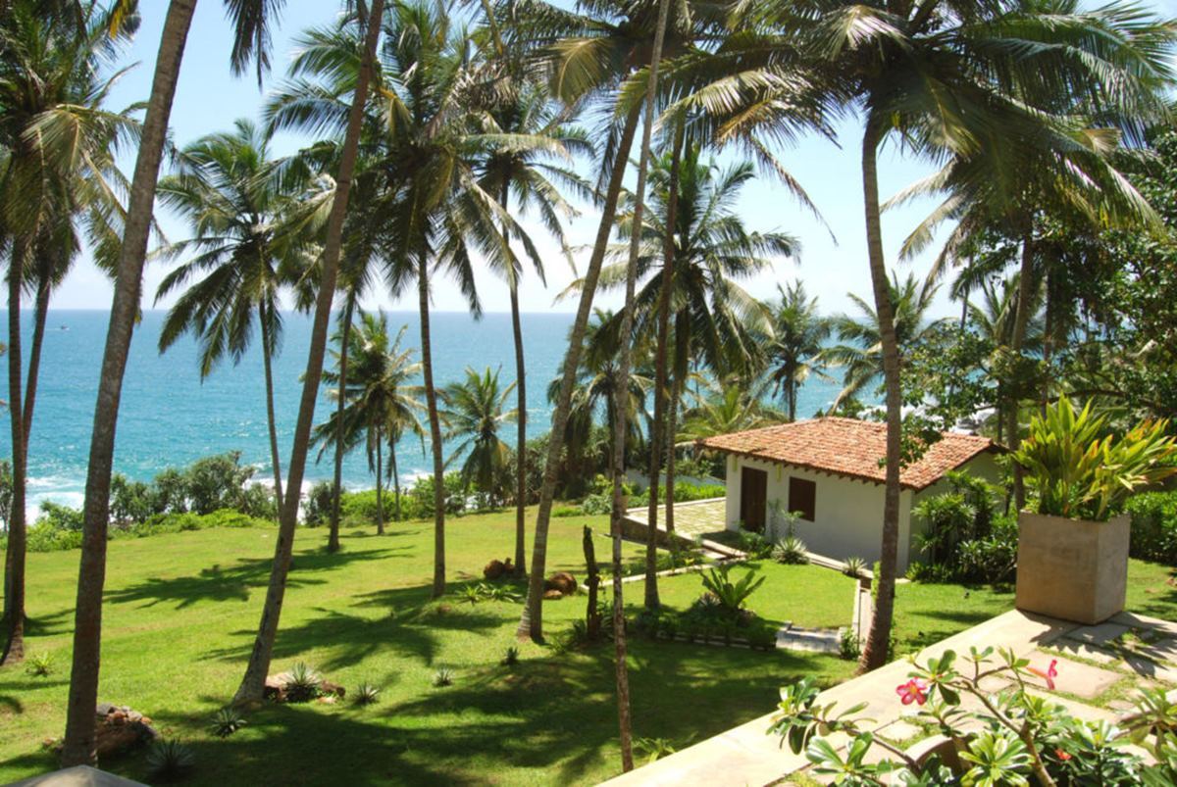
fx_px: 884
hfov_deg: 67.3
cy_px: 394
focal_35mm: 27
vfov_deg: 48.0
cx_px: 588
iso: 160
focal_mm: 18
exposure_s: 1/320
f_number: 9
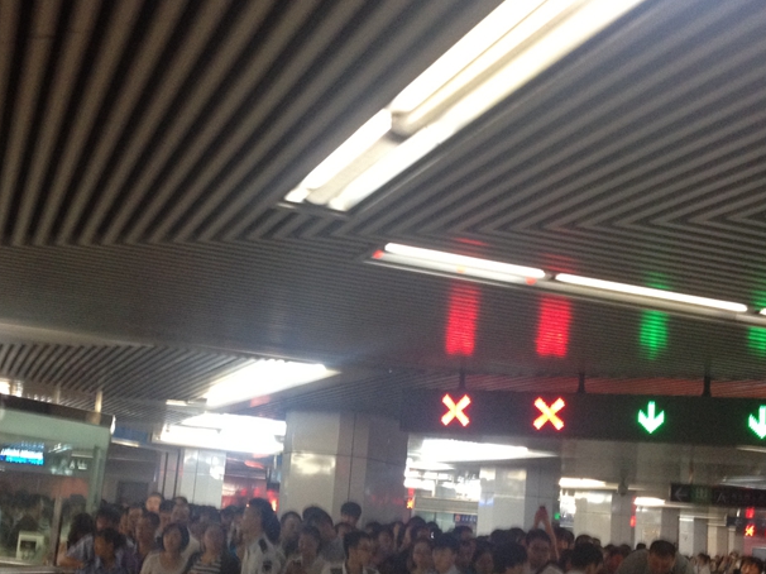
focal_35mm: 52
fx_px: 1150
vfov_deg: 28.0
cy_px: 341
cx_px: 353
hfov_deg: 36.8
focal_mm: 4.28
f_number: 2.4
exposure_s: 1/20
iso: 200
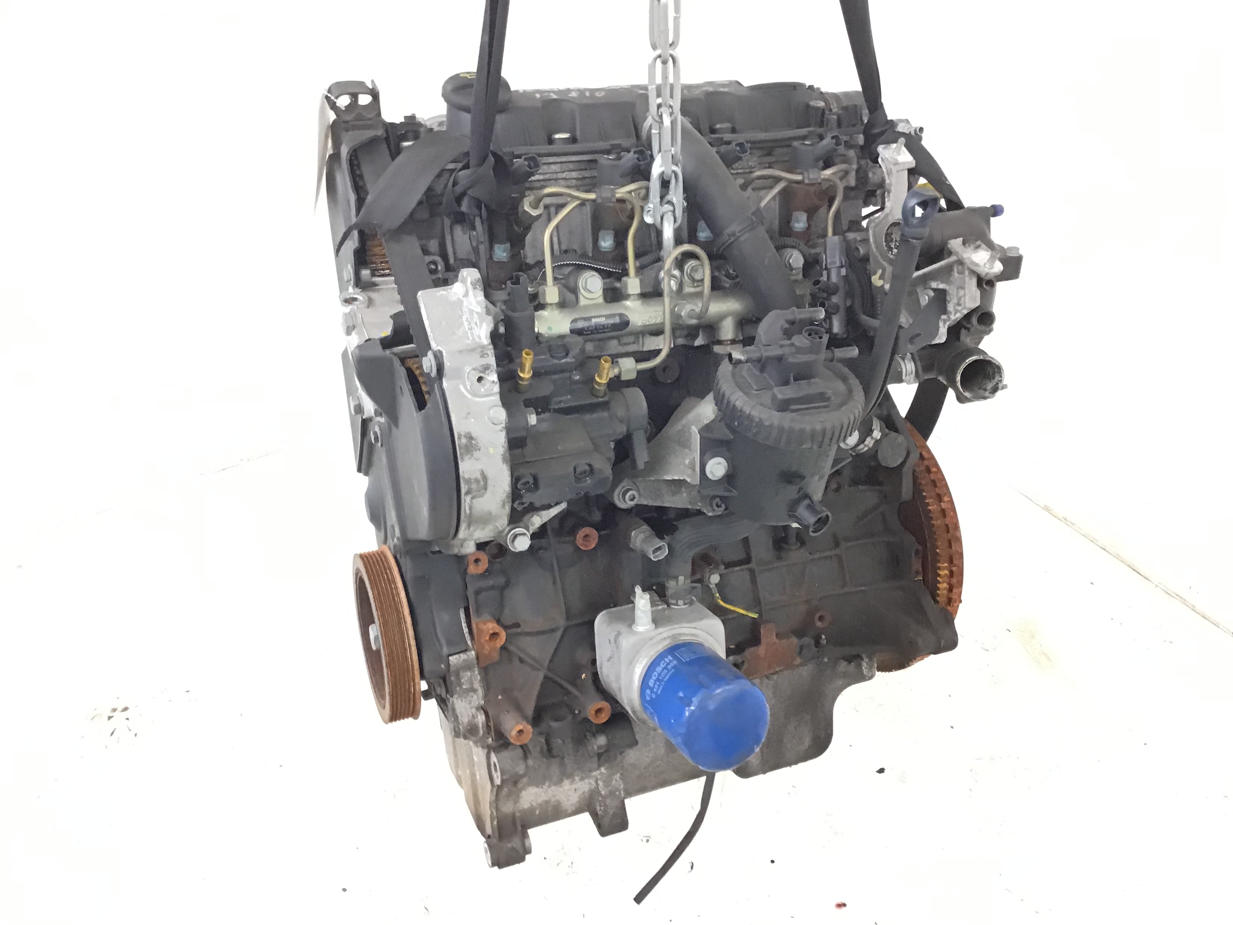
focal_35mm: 31
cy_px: 462
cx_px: 616
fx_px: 1104
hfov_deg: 58.4
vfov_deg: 45.4
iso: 200
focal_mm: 3.3
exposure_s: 1/17
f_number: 2.4
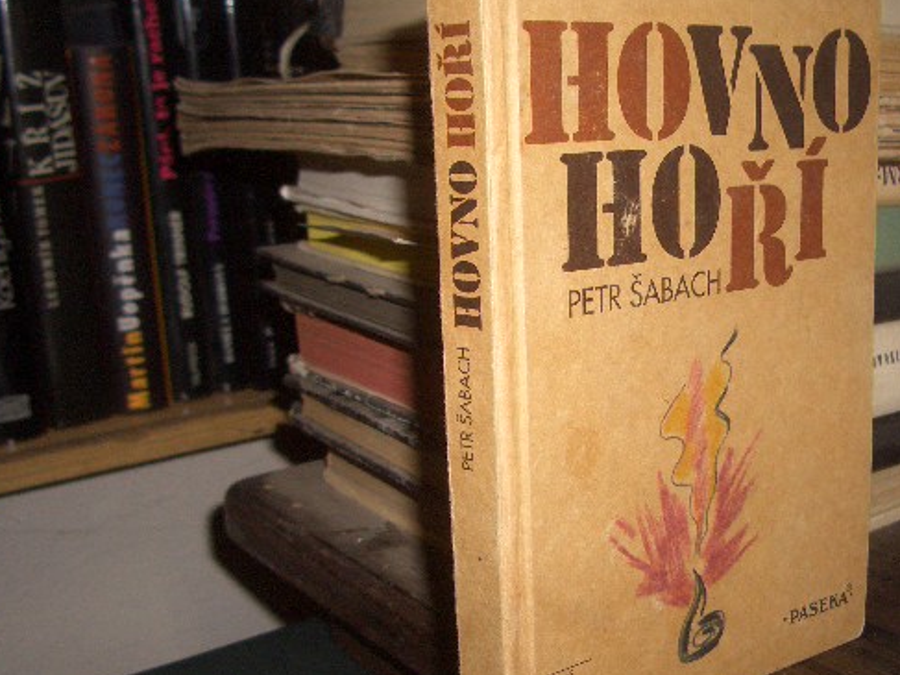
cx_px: 538
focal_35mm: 46
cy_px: 374
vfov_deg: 31.5
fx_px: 1196
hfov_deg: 41.1
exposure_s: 1/60
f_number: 2.6
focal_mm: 5.8
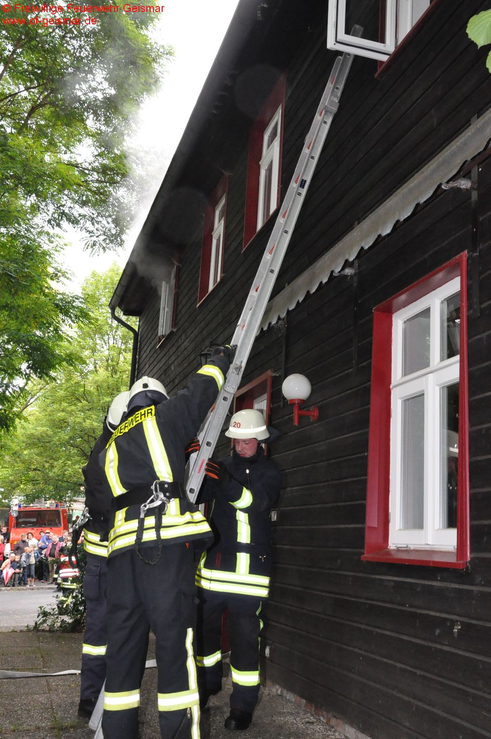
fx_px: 800
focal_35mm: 39
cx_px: 246
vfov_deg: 49.6
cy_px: 370
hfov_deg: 34.1
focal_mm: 26
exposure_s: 1/200
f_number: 10
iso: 3200
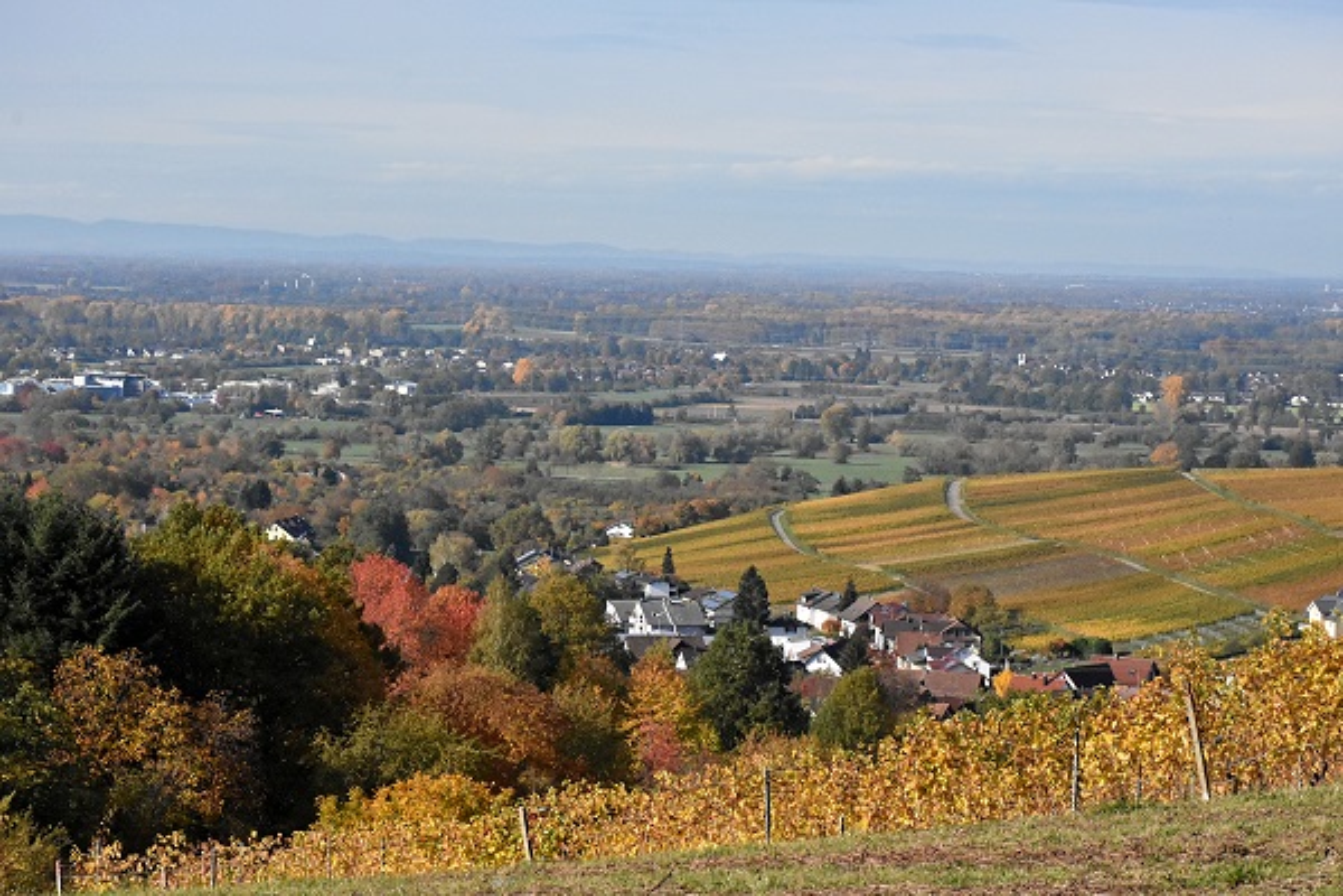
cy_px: 448
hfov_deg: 19.5
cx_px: 672
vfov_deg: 13.0
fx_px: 3917
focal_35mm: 105
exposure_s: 1/8000
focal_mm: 70
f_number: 10
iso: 2800
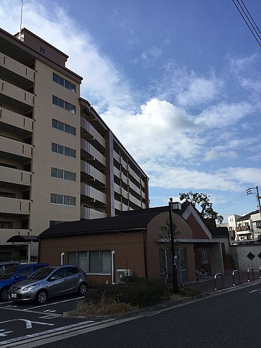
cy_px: 174
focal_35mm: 31
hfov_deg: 45.4
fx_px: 312
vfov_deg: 58.4
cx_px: 130
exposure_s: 1/1631
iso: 25
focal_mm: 3.3
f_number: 2.4
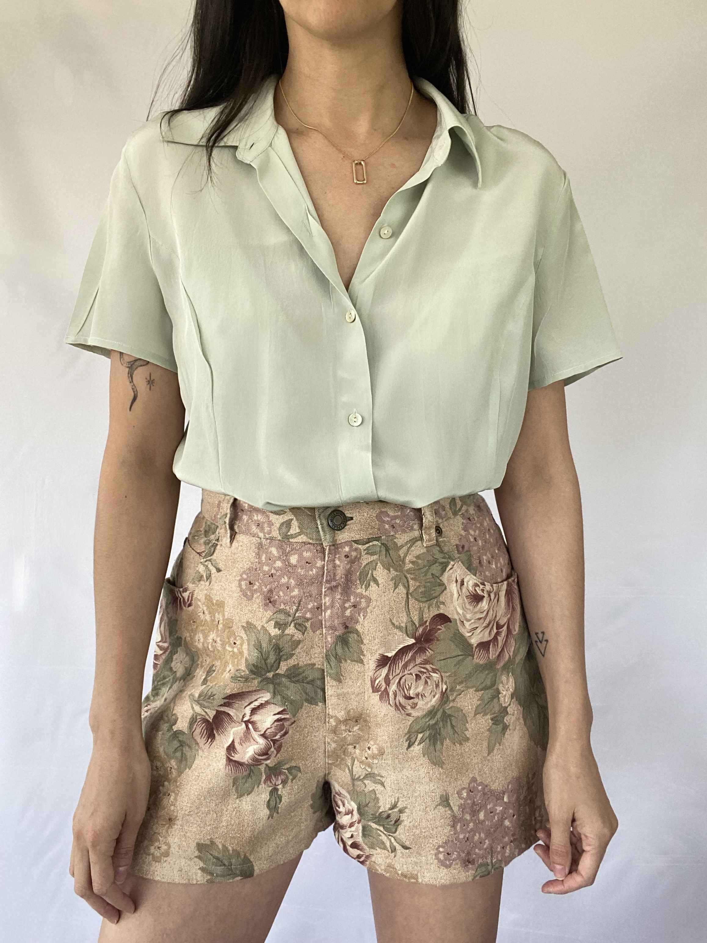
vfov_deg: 60.0
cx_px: 354
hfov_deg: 46.8
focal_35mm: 30
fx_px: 817
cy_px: 472
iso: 64
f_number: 2.2
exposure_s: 1/122
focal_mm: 2.71
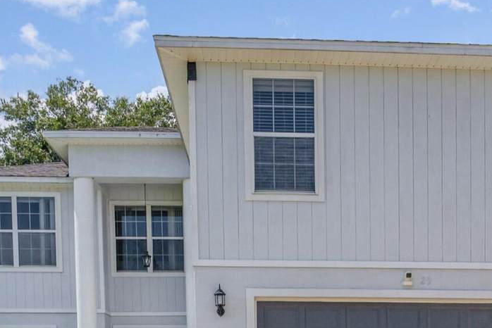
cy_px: 280
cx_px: 288
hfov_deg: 56.9
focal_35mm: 33
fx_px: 451
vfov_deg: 37.9
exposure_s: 1/1600
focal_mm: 12
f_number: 7.1
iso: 400
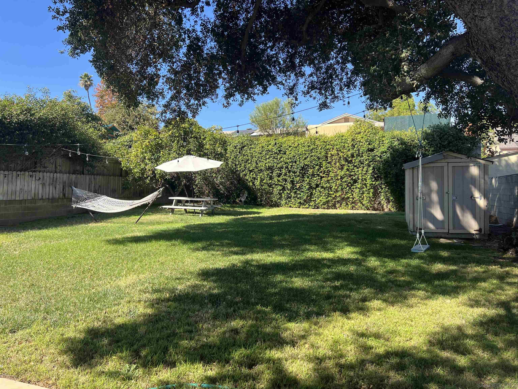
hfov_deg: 67.3
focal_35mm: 26
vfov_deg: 53.1
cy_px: 194
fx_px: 389
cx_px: 259
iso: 50
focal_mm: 5.7
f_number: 1.5
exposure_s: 1/1311
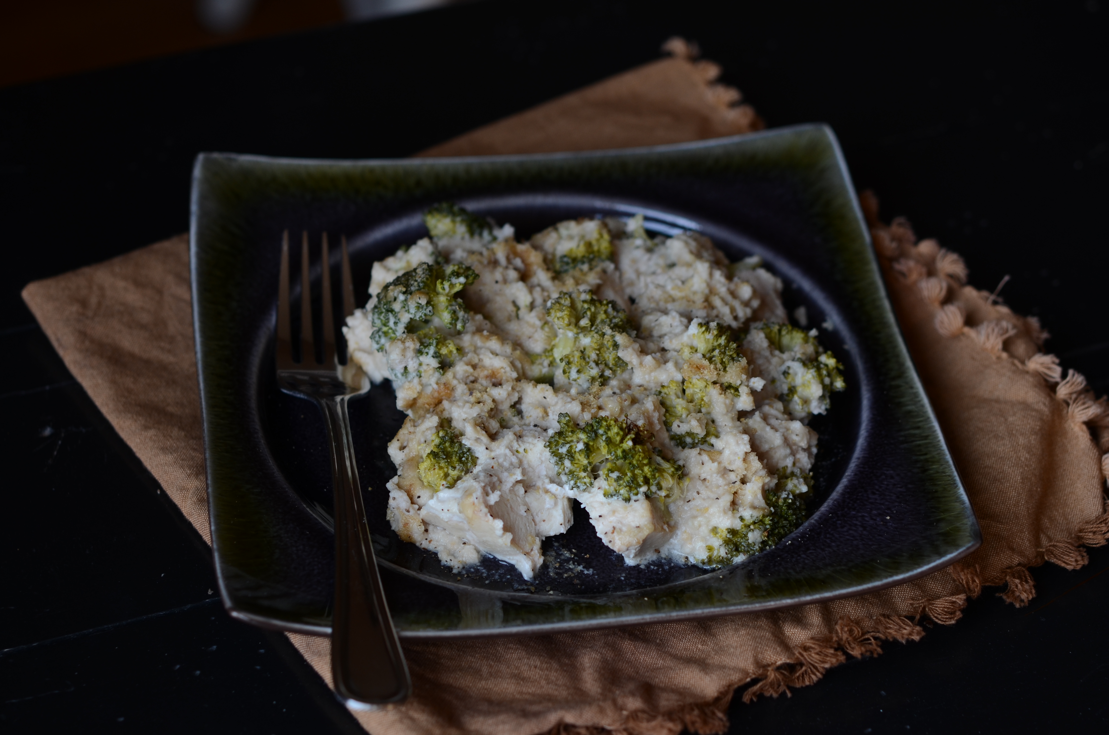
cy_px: 368
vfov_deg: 15.1
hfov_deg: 22.7
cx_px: 554
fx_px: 2767
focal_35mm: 90
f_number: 4
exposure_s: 1/100
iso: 200
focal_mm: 60
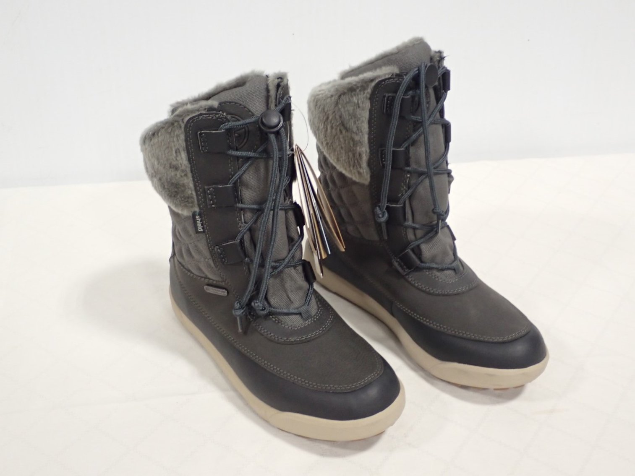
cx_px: 318
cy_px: 238
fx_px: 862
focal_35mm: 47
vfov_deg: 30.9
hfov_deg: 40.4
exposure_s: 1/50
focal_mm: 8.4
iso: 400
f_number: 3.1
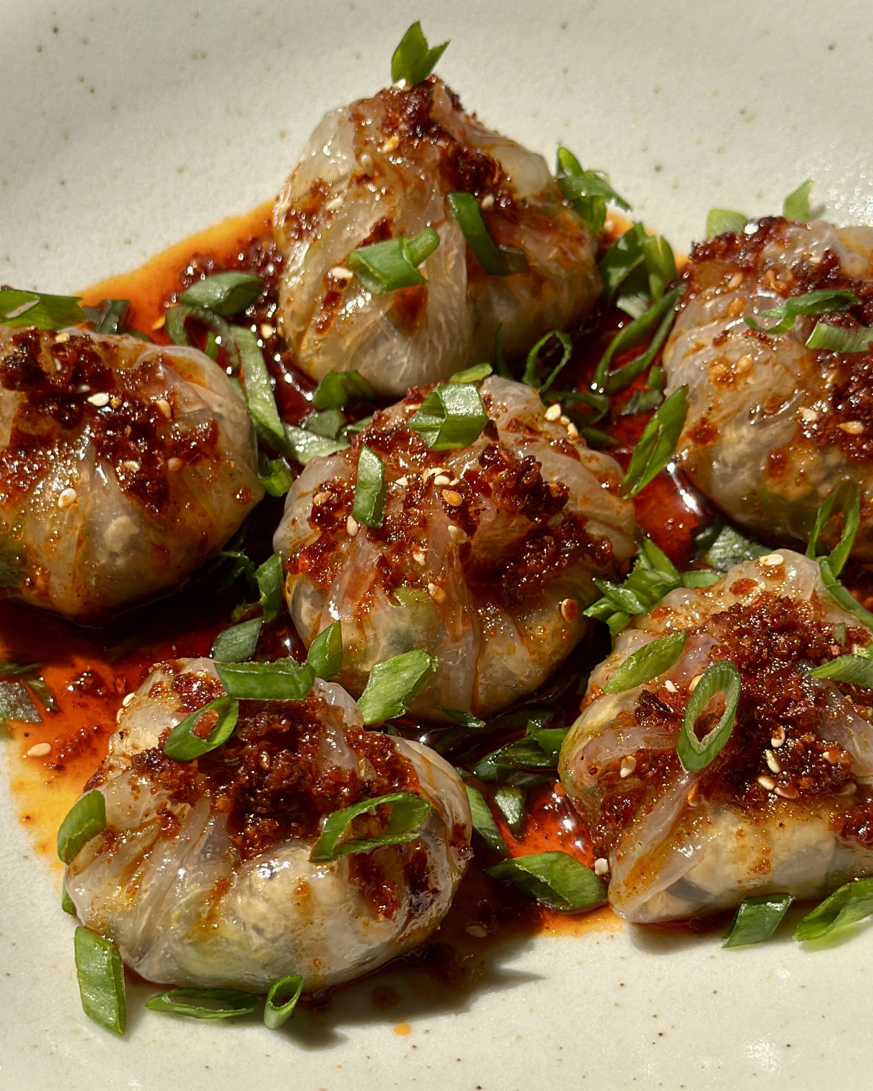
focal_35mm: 64
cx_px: 385
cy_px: 610
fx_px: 2067
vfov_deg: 29.6
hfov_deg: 23.8
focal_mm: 6.86
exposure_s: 1/8197
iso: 100
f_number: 1.78
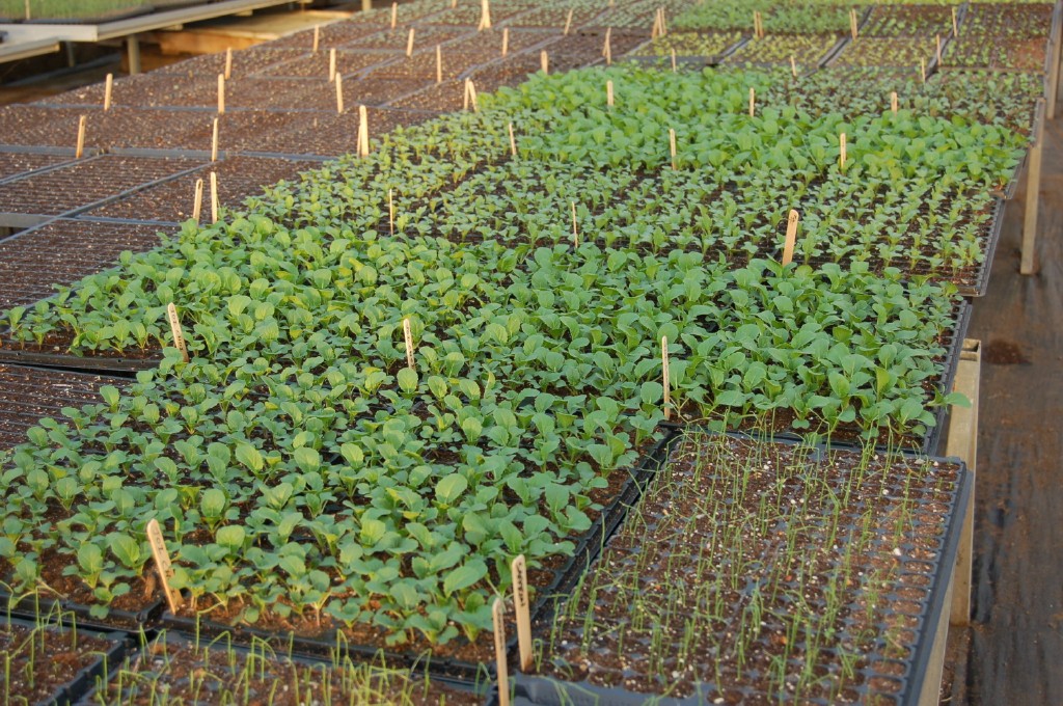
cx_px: 532
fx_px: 1681
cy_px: 353
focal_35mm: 57
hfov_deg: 35.1
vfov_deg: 23.7
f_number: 5
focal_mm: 38
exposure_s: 1/100
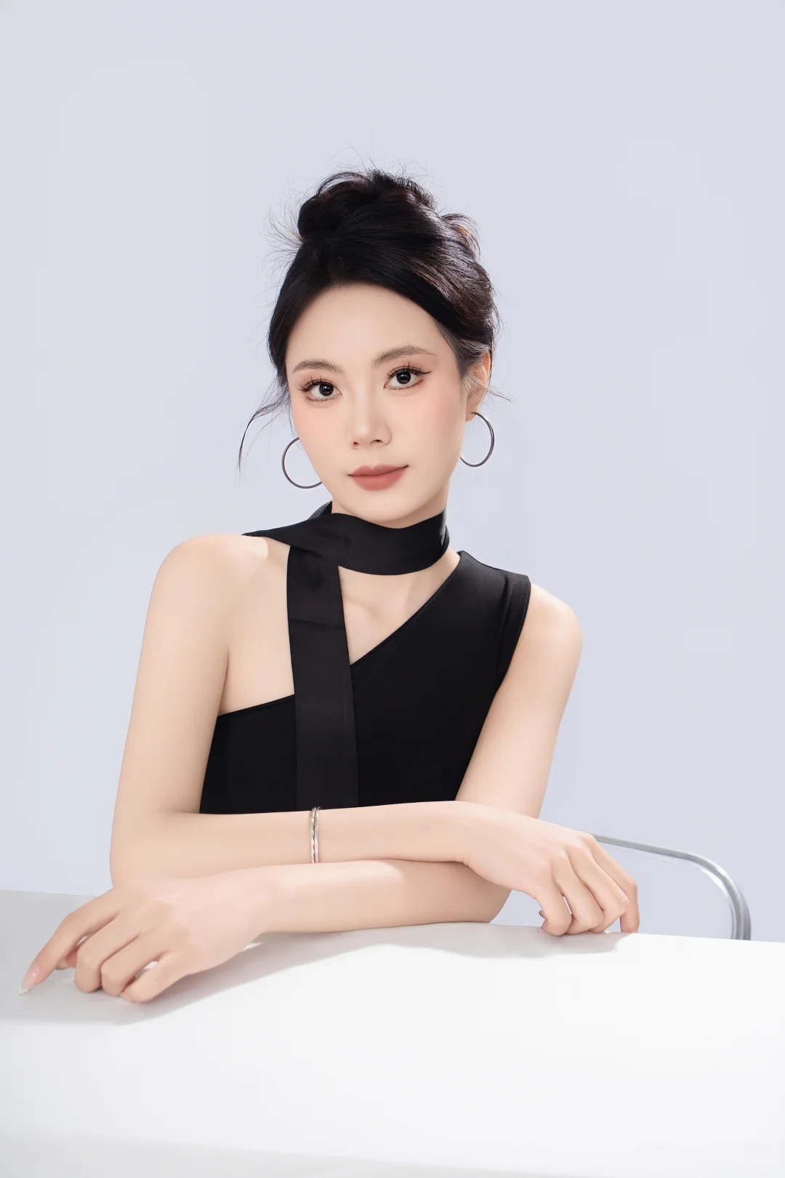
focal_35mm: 50
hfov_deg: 27.0
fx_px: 1635
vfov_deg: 39.6
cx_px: 392
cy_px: 589
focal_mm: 50
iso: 160
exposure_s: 1/160
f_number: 7.1
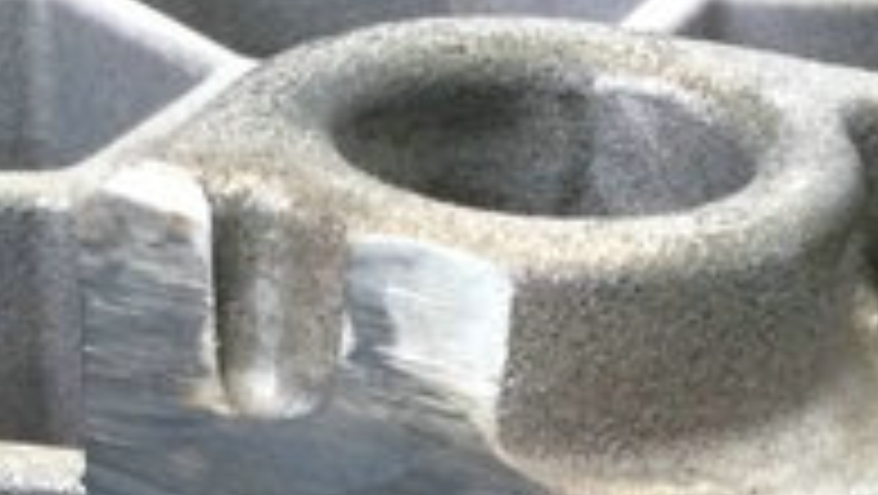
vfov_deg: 11.3
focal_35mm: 97
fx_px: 2260
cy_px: 1004
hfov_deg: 22.0
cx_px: 473
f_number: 2.2
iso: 250
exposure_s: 1/30
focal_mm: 4.15
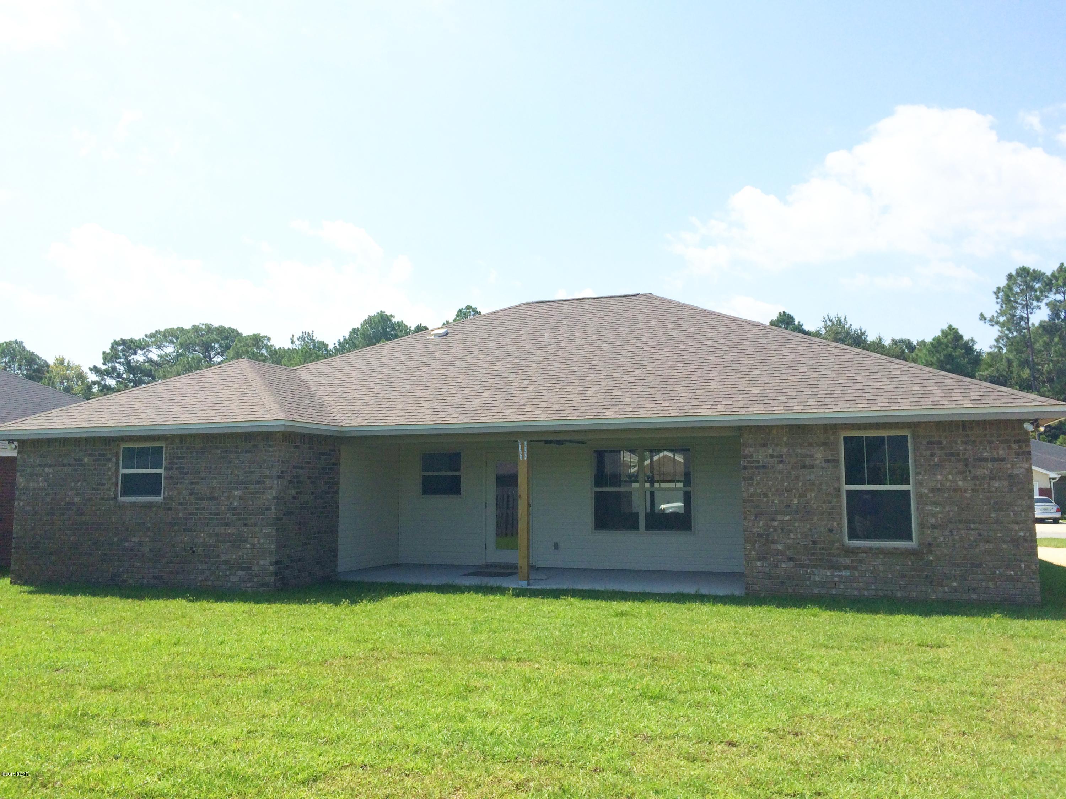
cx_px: 533
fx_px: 893
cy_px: 400
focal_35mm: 29
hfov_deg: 61.7
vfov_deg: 48.2
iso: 32
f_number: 2.2
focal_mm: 4.15
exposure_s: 1/3425
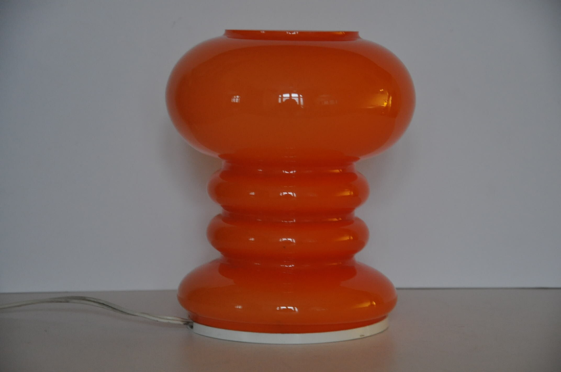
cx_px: 280
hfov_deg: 16.1
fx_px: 1984
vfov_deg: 10.7
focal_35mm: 128
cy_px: 186
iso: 1600
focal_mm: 85
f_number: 5.6
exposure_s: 1/15
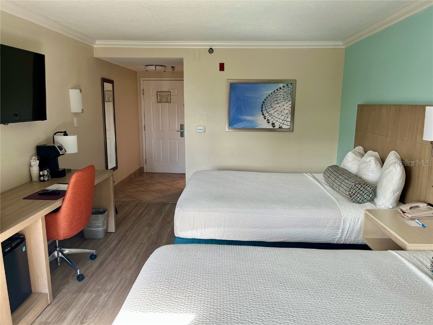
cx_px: 216
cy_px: 162
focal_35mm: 26
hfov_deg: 67.3
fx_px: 325
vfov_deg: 53.1
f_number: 1.6
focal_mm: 5.1
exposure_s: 1/120
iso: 64
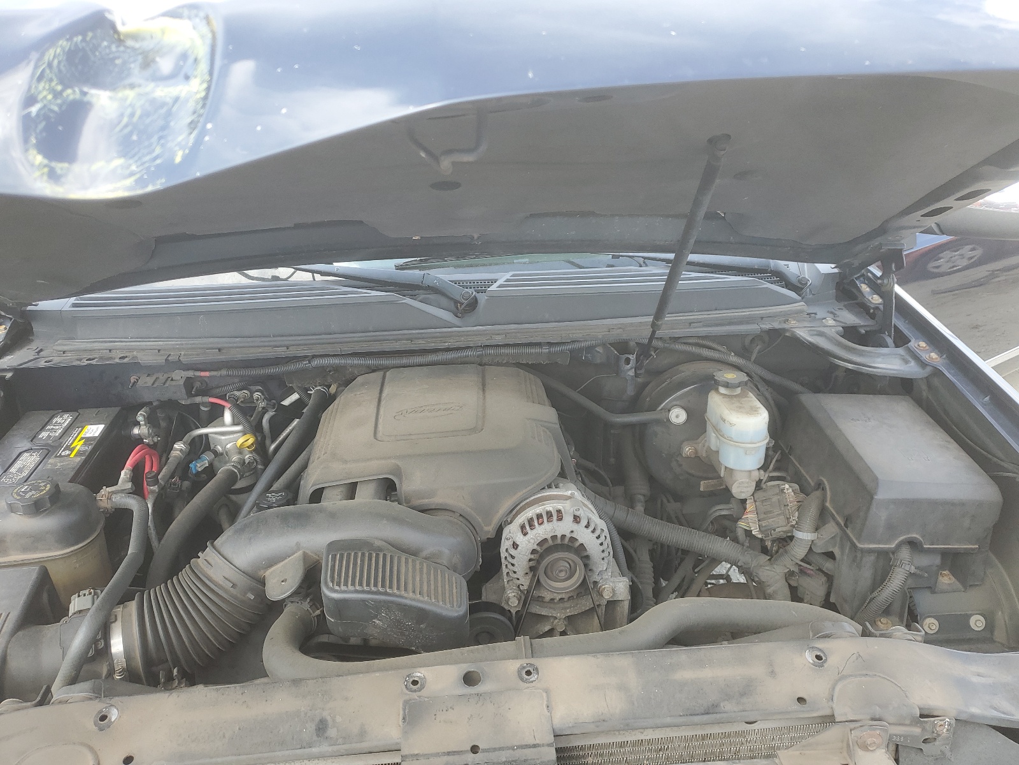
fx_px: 765
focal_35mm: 26
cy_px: 382
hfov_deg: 67.3
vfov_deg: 53.1
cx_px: 510
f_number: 1.5
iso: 50
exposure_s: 1/286
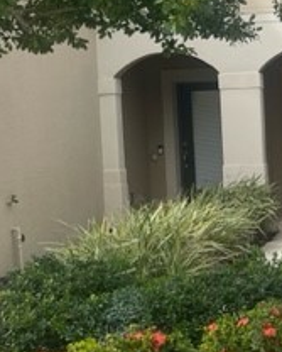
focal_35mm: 78
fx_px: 812
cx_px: 442
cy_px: 140
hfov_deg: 17.4
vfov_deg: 24.4
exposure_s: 1/2786
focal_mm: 5.1
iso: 32
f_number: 1.6
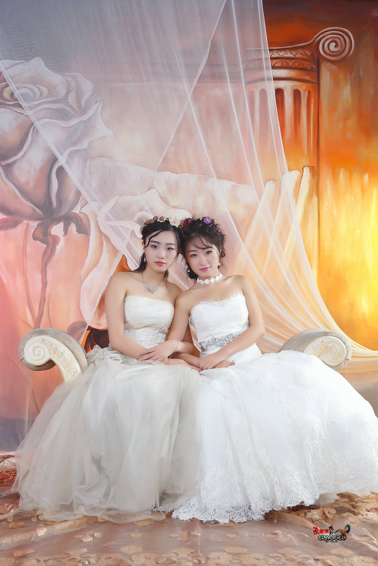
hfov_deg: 19.5
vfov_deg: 28.8
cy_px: 283
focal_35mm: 70
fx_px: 1102
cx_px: 189
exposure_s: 1/125
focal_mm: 70
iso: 100
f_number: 10
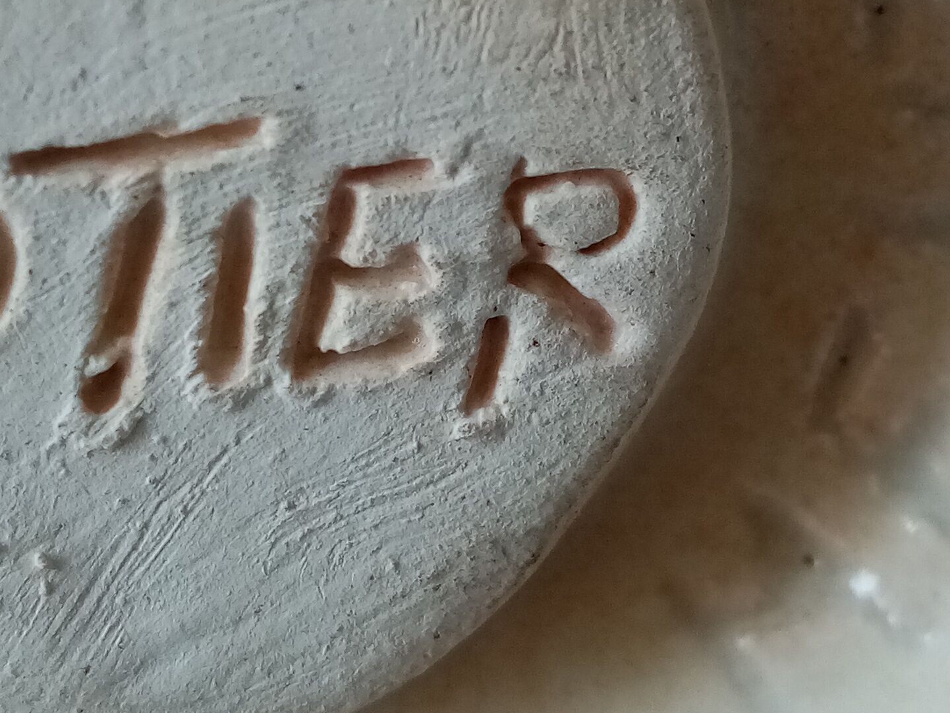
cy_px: 136
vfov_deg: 19.4
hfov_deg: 26.0
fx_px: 2059
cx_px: 486
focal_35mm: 75
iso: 138
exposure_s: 1/100
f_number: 1.8
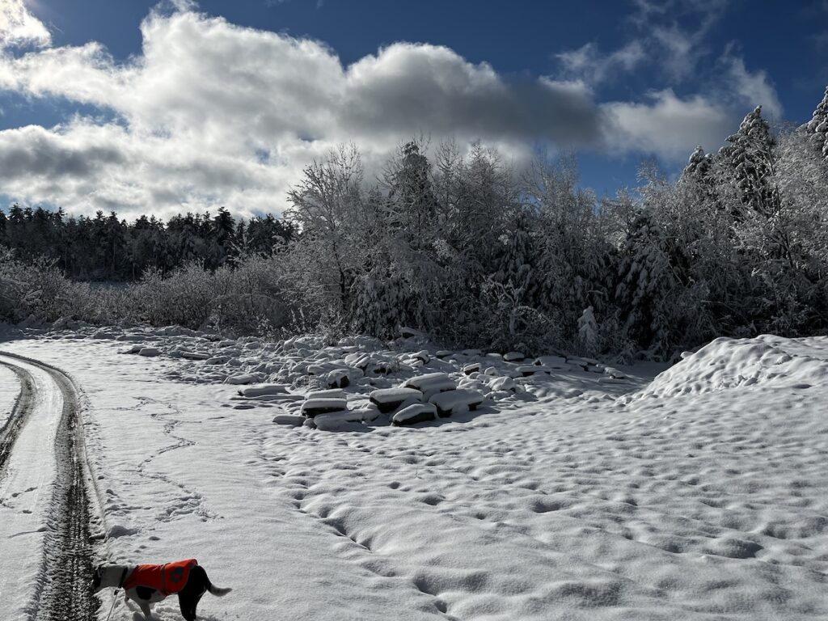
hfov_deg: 67.3
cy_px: 310
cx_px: 414
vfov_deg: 53.1
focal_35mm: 26
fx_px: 622
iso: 50
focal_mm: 5.1
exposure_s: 1/17241
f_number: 1.6
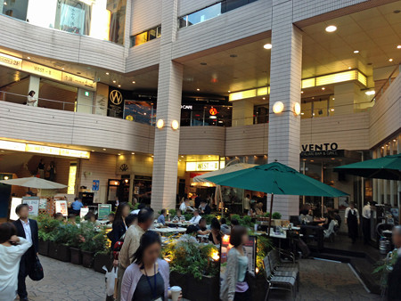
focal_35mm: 33
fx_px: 382
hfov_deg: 55.3
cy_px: 150
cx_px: 200
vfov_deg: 43.0
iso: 50
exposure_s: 1/30
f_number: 2.4
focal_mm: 4.13
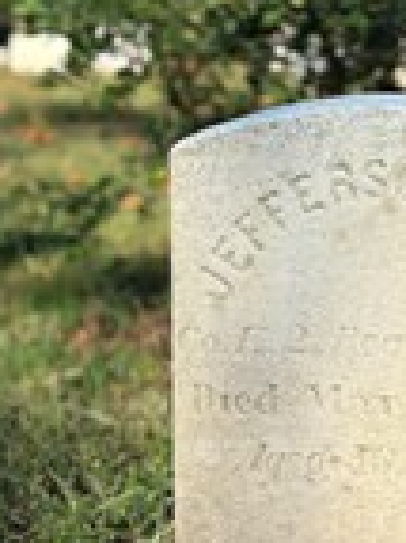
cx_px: 442
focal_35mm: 73
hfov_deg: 19.3
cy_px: 180
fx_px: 1143
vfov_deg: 26.5
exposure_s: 1/4329
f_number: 1.6
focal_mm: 5.96
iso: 50
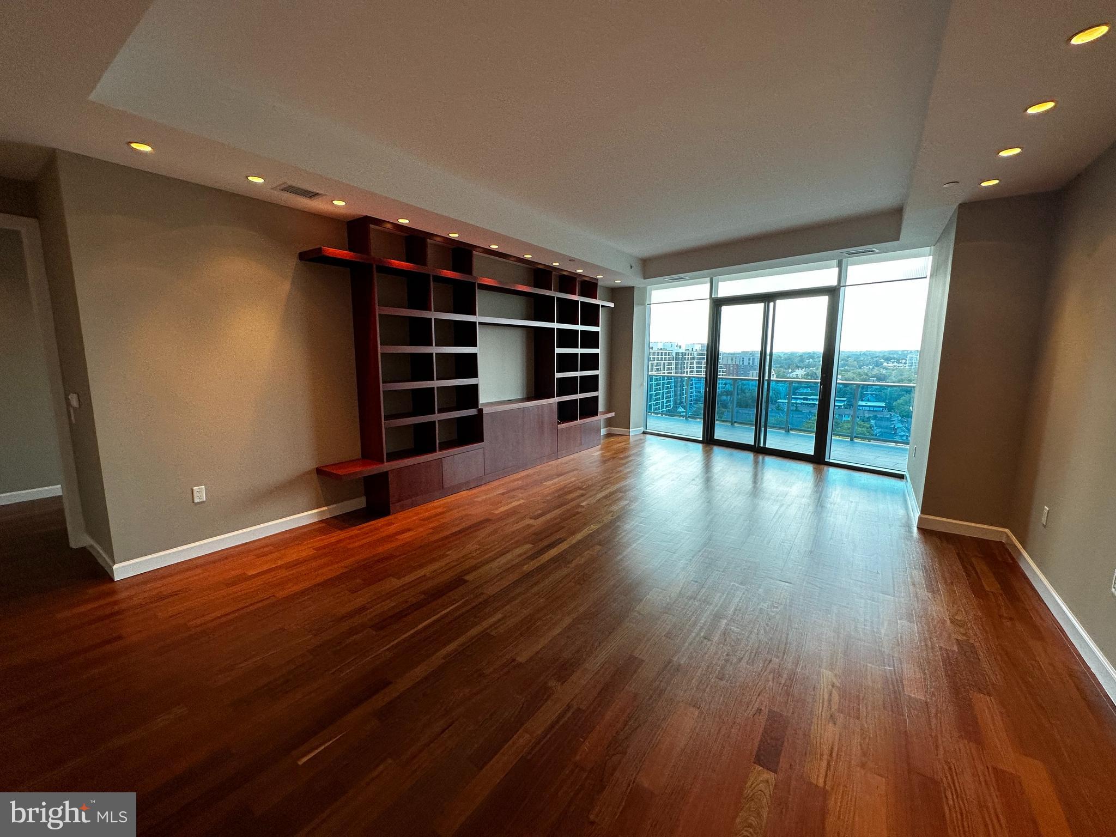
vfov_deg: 85.7
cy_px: 418
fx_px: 451
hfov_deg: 102.1
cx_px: 558
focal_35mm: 14
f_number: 2.2
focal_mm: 2.22
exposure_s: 1/120
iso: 125
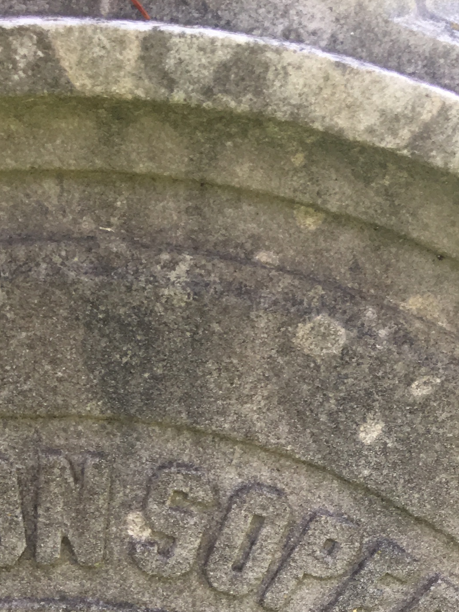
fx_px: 1467
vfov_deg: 21.1
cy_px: 818
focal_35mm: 83
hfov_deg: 17.5
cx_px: 28
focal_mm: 4.15
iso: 40
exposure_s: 1/120
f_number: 2.2
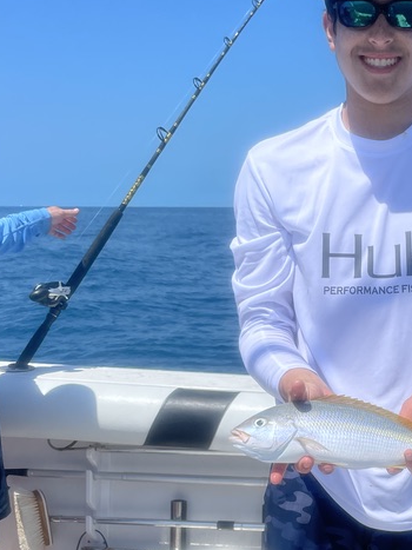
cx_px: 345
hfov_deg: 25.1
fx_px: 905
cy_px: 442
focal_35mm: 57
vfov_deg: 32.8
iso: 32
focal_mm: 4.2
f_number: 1.6
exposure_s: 1/7299
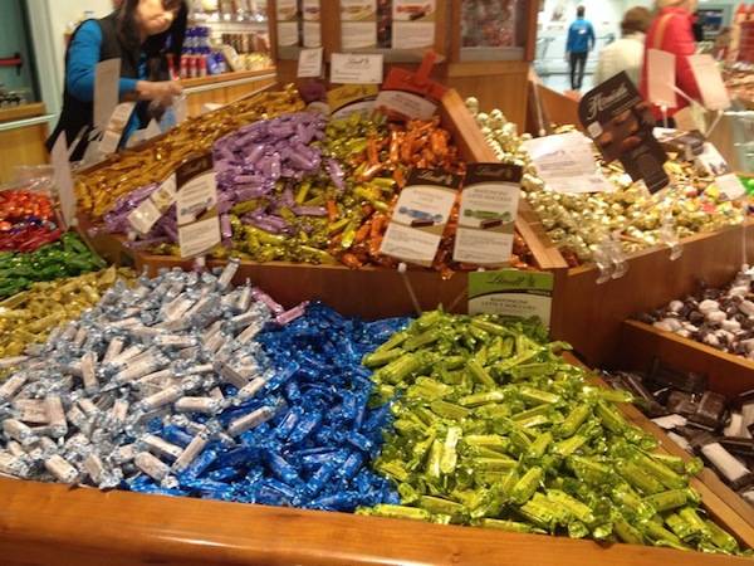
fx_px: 762
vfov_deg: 40.7
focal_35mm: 35
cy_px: 283
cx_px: 377
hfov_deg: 52.6
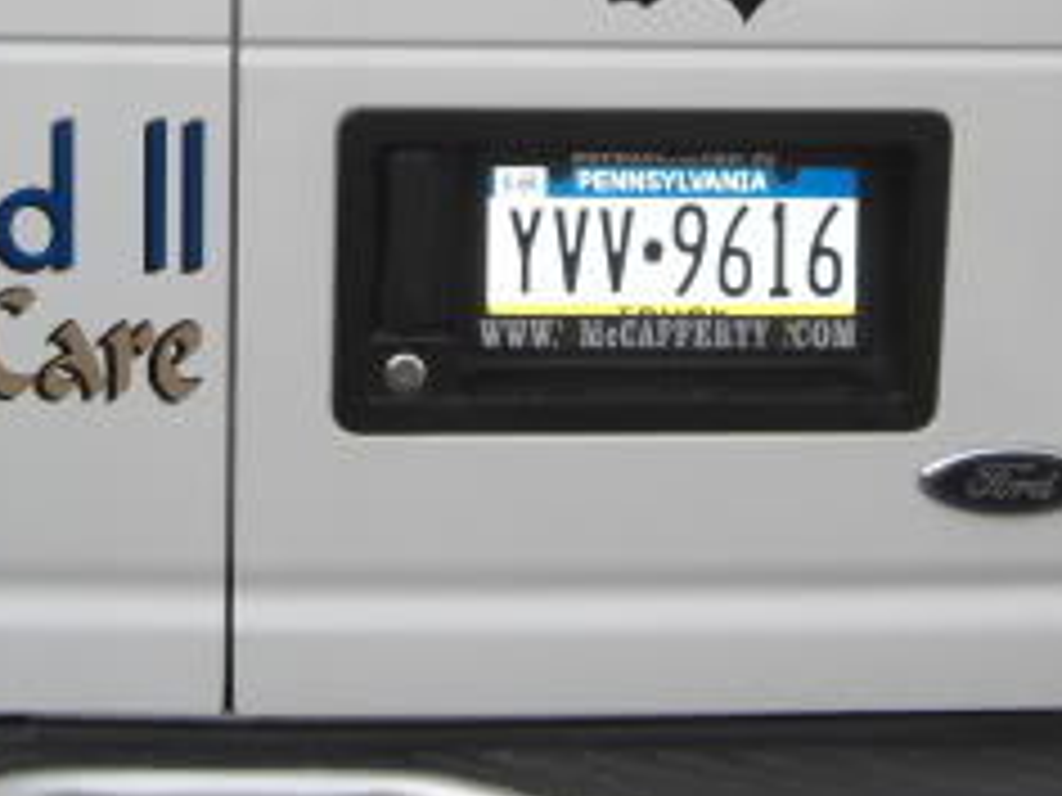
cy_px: -4
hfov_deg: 19.0
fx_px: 3160
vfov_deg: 14.1
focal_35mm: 103
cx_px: 297
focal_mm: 7.9
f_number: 2.8
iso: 80
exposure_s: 1/320
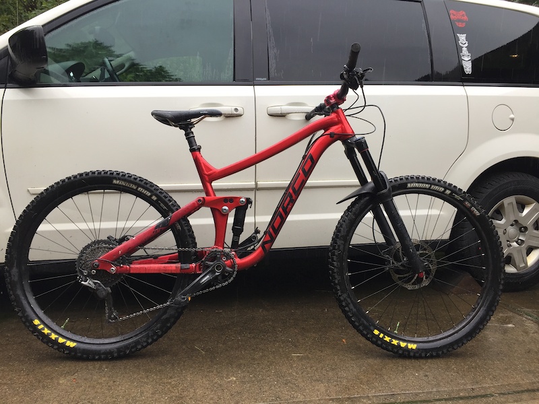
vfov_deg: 48.2
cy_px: 202
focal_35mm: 29
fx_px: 452
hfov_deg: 61.7
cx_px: 270
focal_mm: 4.15
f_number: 2.2
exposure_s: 1/120
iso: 32
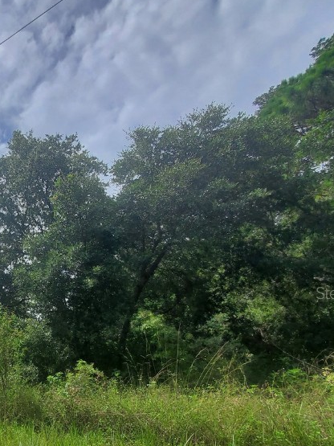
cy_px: 293
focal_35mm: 24
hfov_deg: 45.3
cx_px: -19
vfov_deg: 69.8
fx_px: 309
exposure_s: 1/2490
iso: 50
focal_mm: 1.8
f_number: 2.2
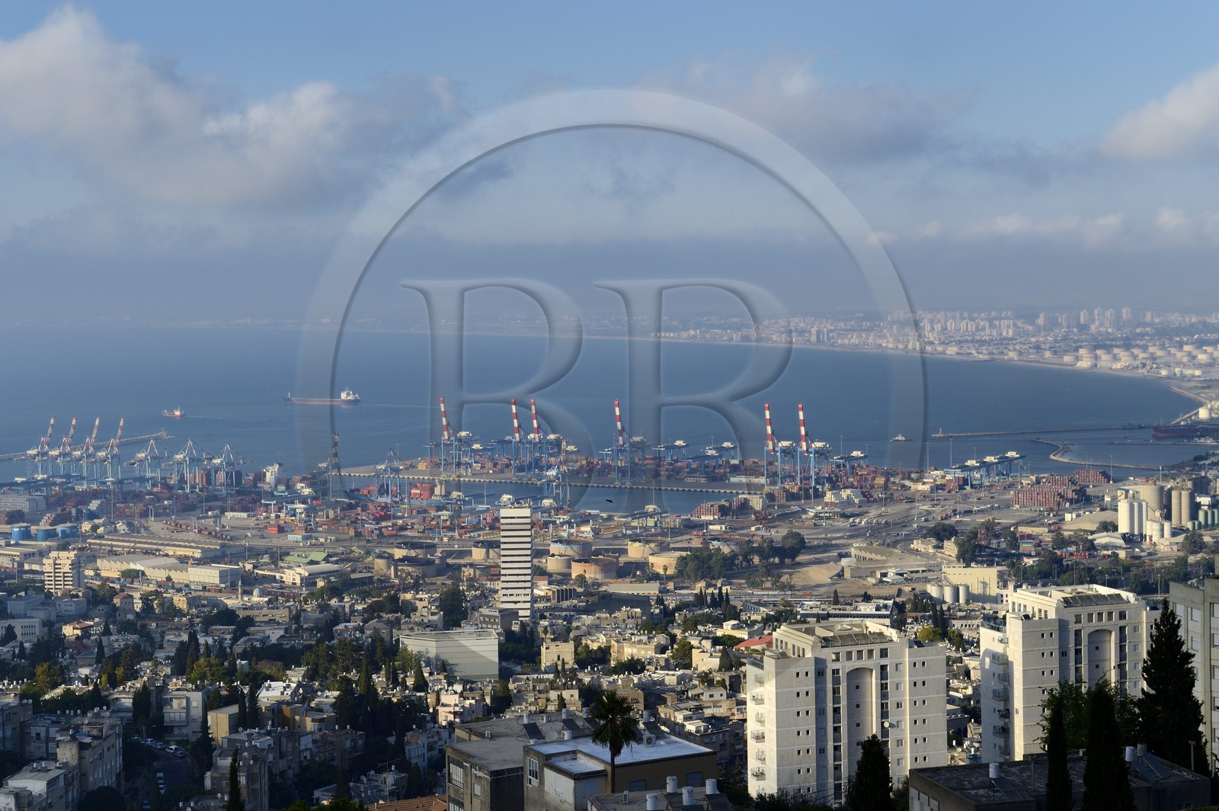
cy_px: 406
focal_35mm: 60
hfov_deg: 33.4
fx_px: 2030
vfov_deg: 22.6
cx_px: 610
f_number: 8
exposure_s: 1/640
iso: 250
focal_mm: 60
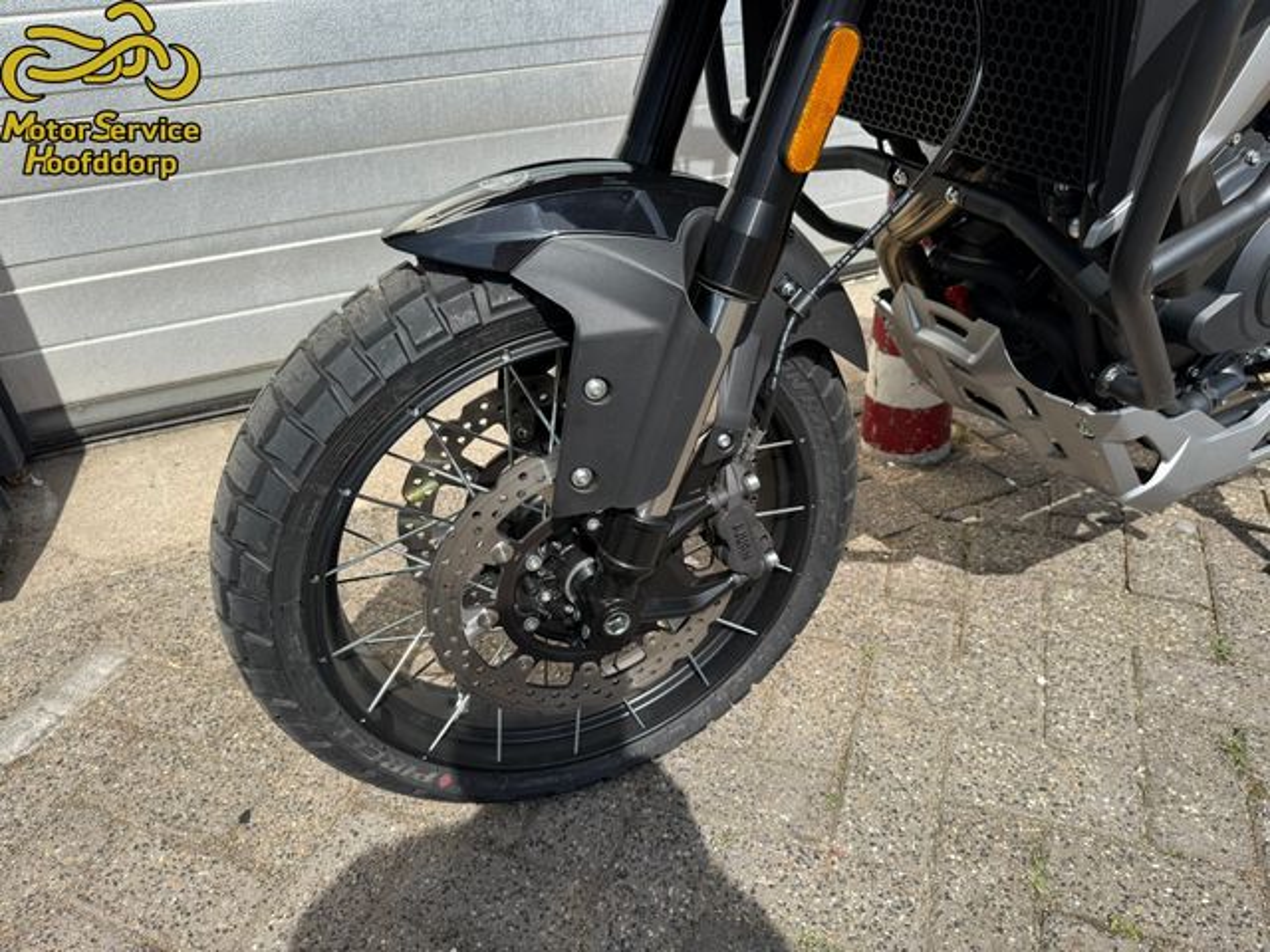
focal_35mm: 24
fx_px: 881
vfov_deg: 56.8
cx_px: 635
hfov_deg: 71.6
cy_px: 476
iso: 80
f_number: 1.78
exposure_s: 1/3021
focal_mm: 6.76
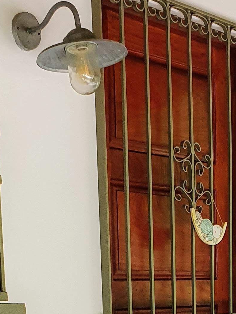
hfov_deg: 14.9
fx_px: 900
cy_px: 472
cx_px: 139
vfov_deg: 17.8
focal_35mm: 99
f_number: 2.4
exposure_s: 1/120
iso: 160
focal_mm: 4.32
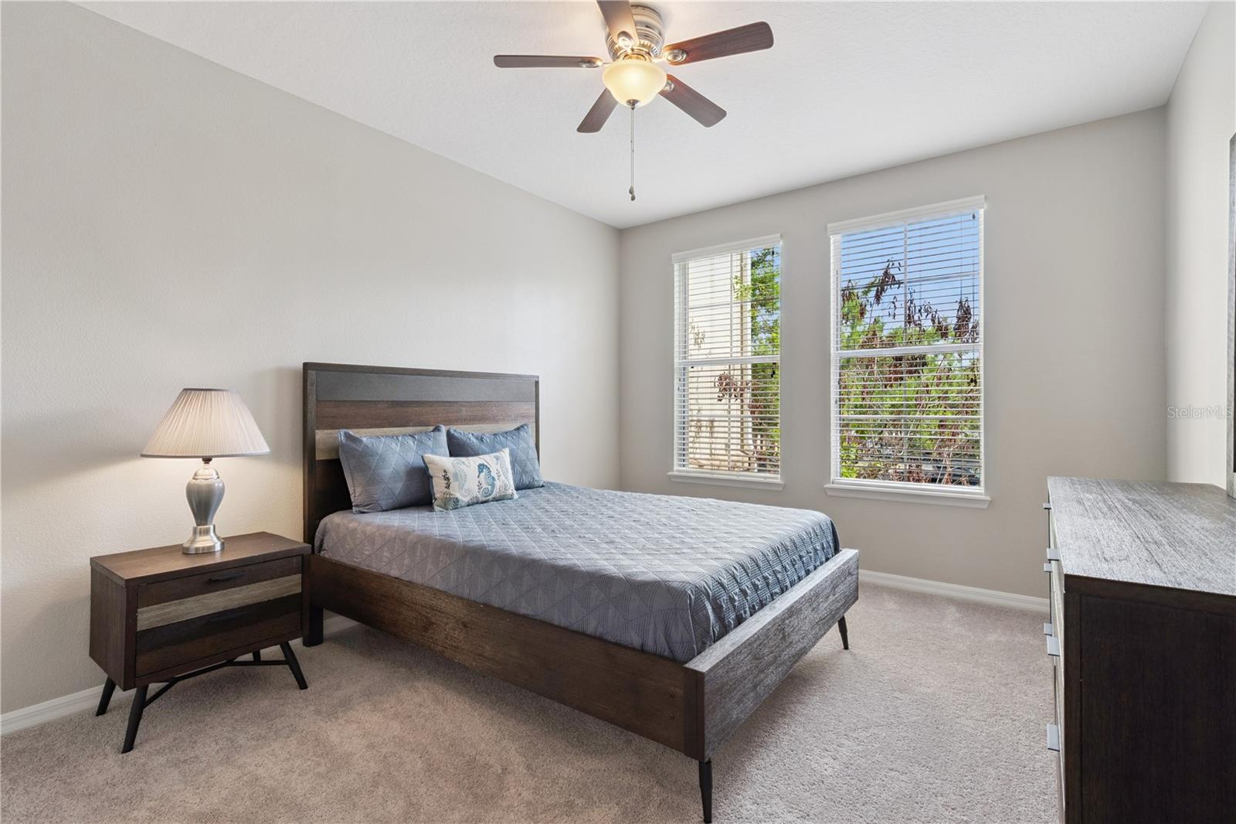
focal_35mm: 16
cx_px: 618
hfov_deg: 95.0
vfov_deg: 72.0
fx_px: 566
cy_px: 412
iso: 200
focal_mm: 16.5
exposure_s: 1/60
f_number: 9
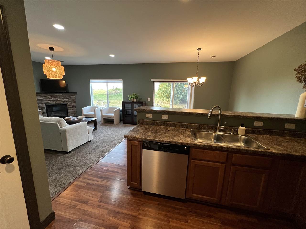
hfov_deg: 106.2
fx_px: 115
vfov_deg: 89.9
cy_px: 114
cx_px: 153
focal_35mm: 13
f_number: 1.8
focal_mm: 1.57
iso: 200
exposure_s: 1/60
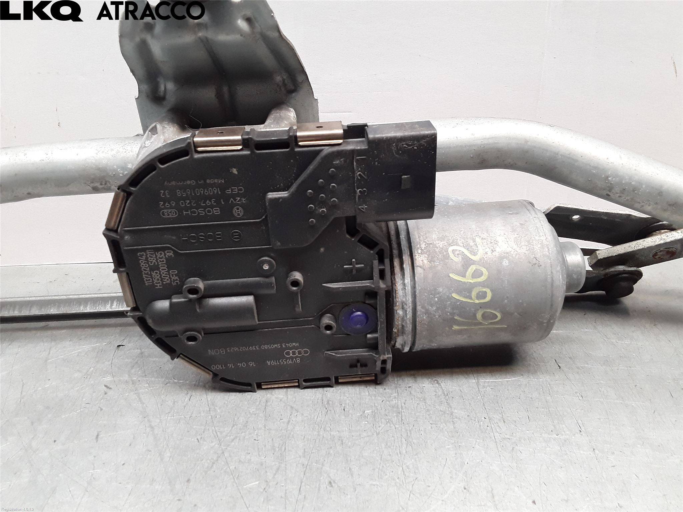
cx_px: 342
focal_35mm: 28
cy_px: 256
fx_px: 552
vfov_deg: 49.7
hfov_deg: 63.4
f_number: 1.9
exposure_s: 1/50
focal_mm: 2.91
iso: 80
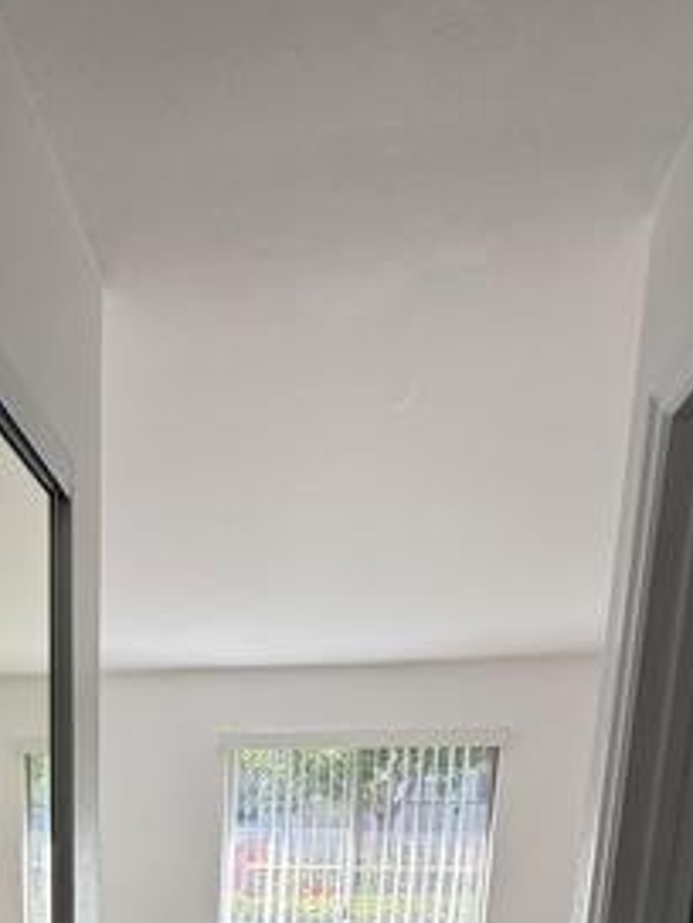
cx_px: 105
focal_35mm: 33
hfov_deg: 40.5
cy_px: 1049
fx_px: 881
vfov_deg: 41.9
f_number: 2.2
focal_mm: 2.22
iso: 50
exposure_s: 1/144
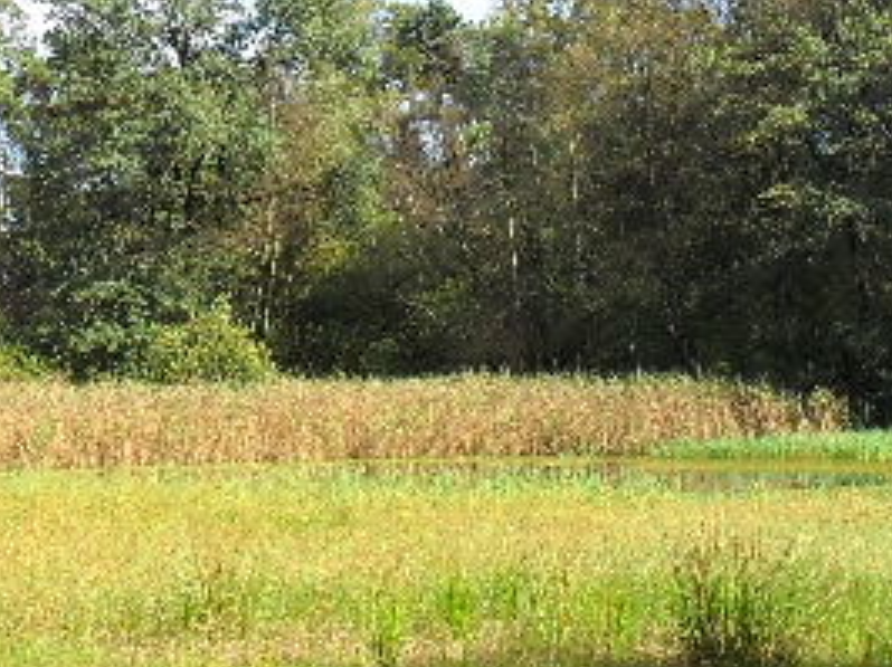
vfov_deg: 22.5
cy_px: 399
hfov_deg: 29.6
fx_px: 1673
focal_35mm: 65
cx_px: 292
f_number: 3.5
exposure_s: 1/500
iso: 100
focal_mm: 4.9
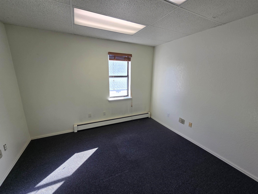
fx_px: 97
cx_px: 129
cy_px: 97
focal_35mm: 13
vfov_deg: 89.9
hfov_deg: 106.2
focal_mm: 2.2
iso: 50
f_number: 2.2
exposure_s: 1/126
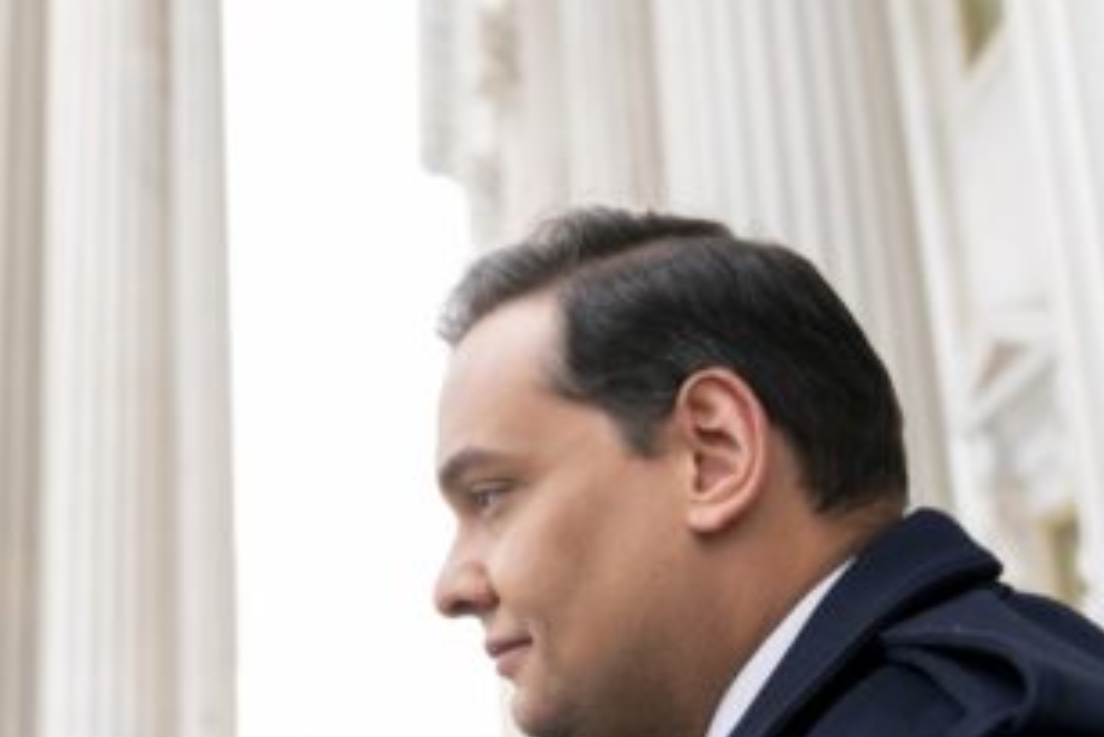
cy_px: 523
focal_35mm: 50
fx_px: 1534
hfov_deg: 39.6
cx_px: 557
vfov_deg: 26.8
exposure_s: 1/400
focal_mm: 24
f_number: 2.8
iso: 320
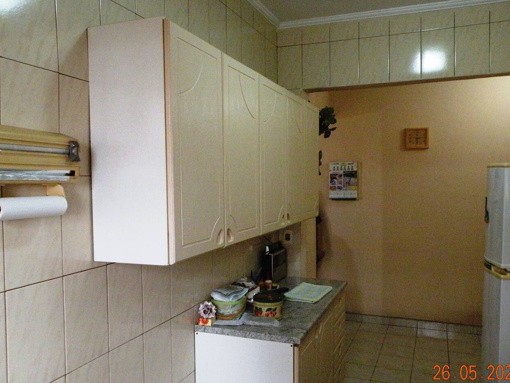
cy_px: 199
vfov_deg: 45.4
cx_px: 265
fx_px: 457
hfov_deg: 58.3
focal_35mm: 31
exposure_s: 1/249
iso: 713
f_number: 2.8
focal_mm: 4.7
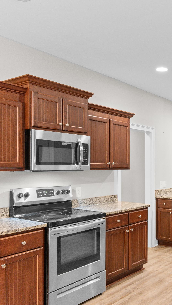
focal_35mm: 36
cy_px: 159
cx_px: 157
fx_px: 292
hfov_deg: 31.2
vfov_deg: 55.3
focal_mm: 14
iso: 100
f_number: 5
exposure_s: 8
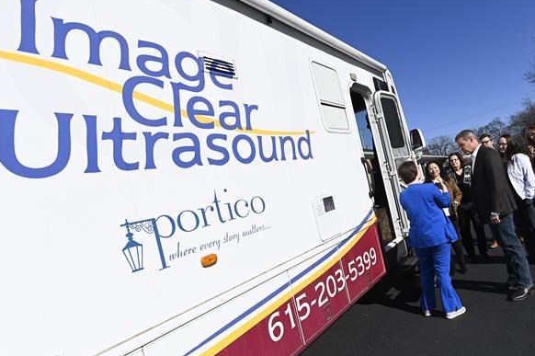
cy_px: 173
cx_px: 291
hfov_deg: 86.7
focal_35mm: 19
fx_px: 282
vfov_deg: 64.5
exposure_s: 1/4000
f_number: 5.6
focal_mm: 17
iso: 400
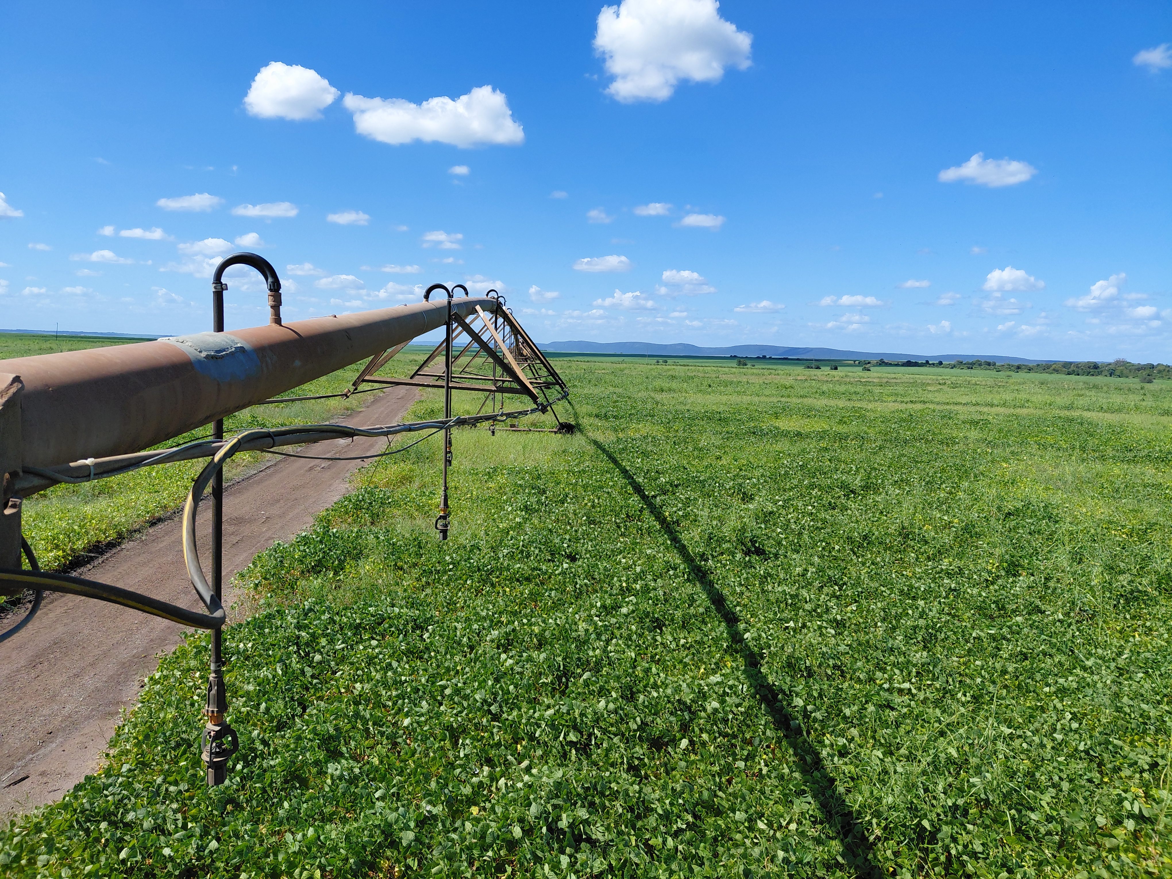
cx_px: 586
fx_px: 846
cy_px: 440
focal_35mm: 25
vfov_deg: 54.9
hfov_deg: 69.4
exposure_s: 1/2528
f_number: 1.8
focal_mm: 4.69
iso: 50
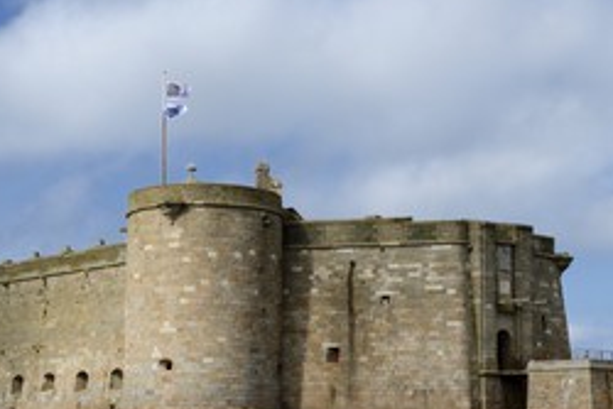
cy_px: 274
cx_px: 280
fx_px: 1431
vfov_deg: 16.2
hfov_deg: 24.2
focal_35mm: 84
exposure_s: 1/1000
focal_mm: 50
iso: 400
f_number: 10
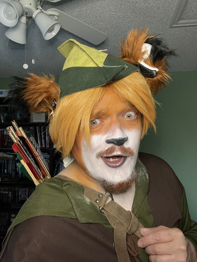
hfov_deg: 46.8
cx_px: 98
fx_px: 228
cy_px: 131
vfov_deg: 60.0
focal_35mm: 30
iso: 200
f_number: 2.2
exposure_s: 1/60
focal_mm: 2.71
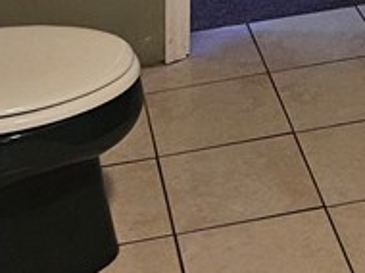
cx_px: 501
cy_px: -386
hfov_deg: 15.0
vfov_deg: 10.3
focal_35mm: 124
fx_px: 1306
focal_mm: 5.4
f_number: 1.8
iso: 640
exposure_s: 1/60
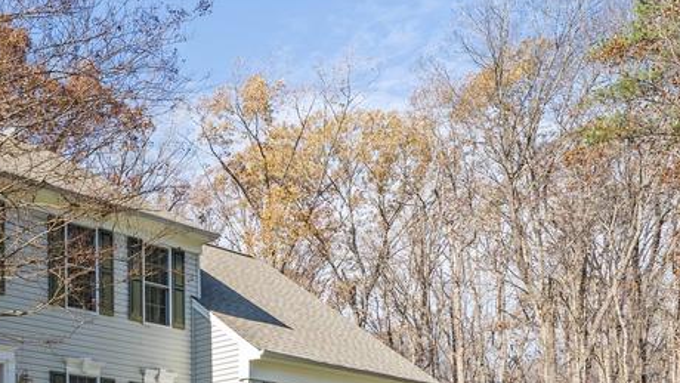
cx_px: -71
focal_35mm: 42
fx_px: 766
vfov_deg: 27.6
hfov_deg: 39.1
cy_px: 301
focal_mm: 18.2
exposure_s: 1/800
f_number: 8
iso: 640
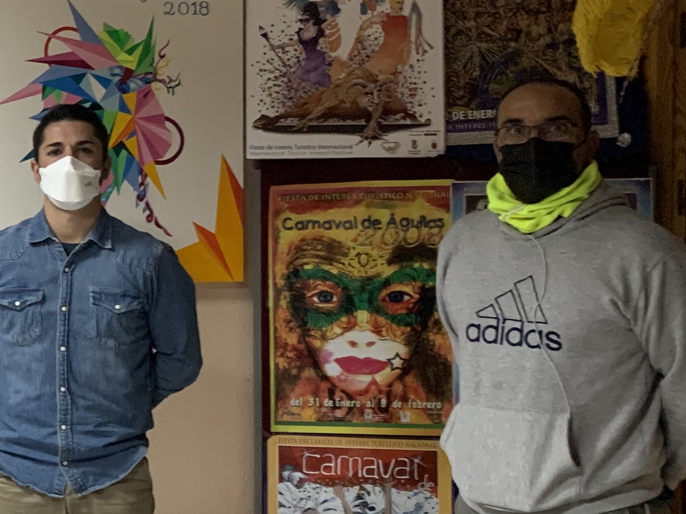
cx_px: -287
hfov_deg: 20.2
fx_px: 1704
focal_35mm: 86
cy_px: 238
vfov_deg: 17.2
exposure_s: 1/33
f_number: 1.8
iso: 250
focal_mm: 4.25
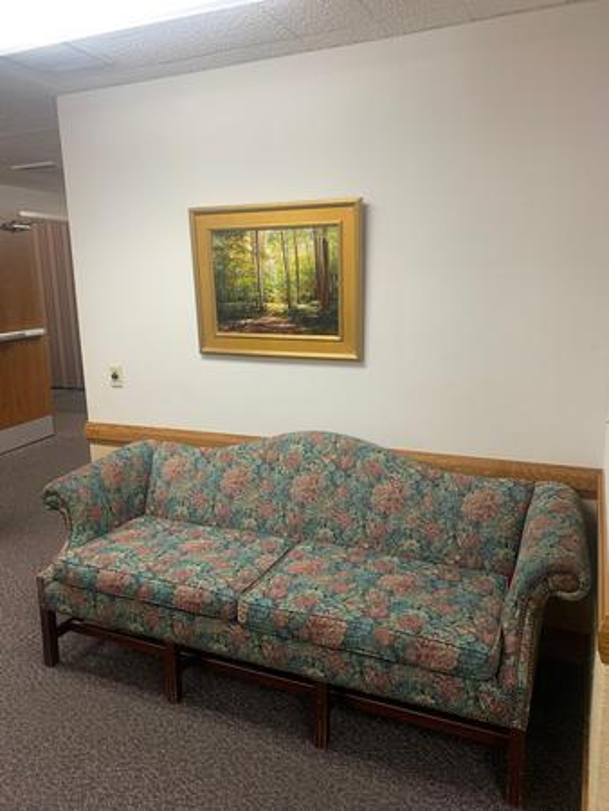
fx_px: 609
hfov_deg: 53.1
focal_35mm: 26
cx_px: 304
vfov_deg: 67.3
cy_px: 406
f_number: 1.8
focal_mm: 4.25
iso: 100
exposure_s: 1/60
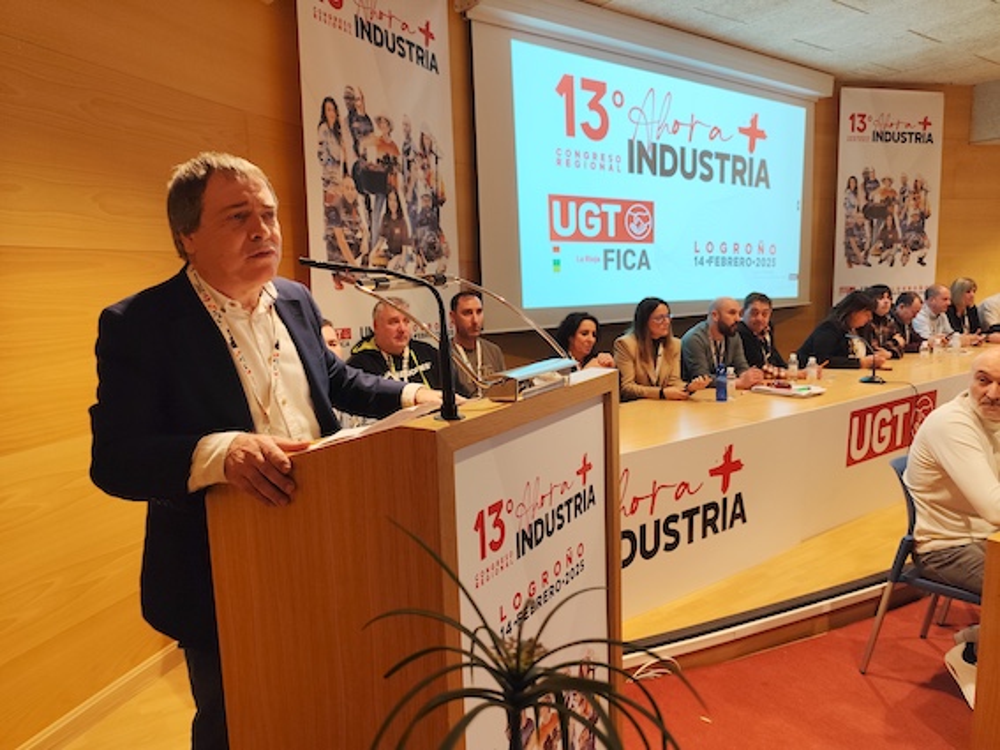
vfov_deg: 58.9
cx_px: 500
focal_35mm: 23
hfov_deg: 73.9
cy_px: 375
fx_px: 664
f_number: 1.65
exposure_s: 1/50
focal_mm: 6.19
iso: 320
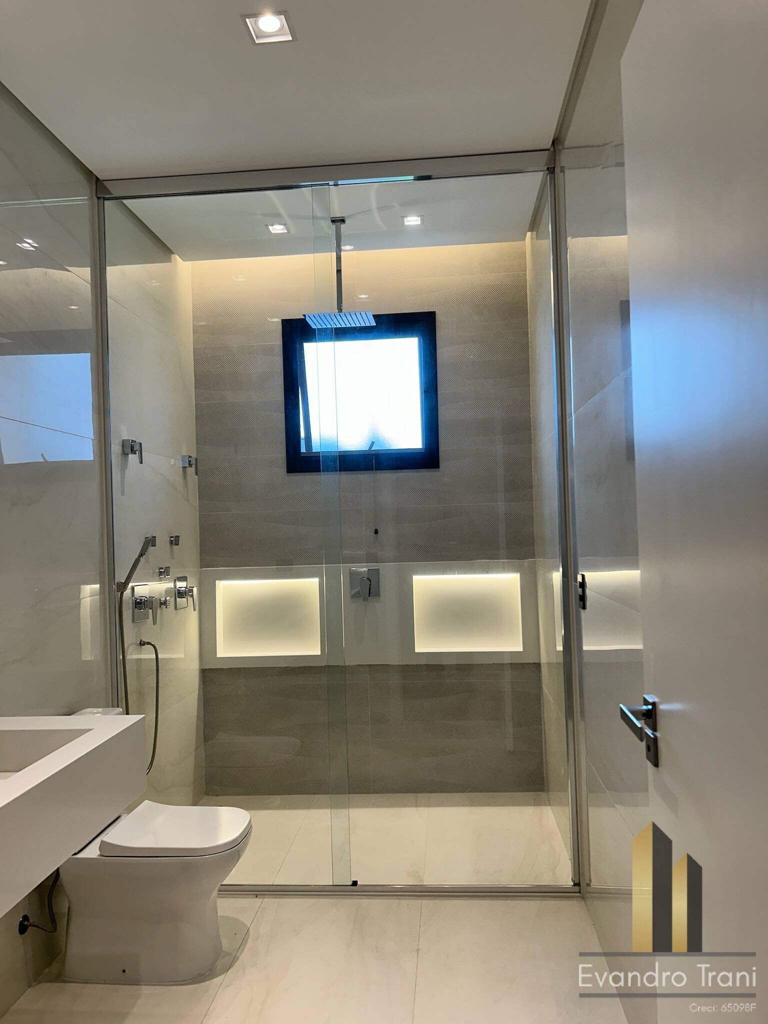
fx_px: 769
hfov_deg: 53.1
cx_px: 384
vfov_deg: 67.3
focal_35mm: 26
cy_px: 512
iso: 64
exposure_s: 1/121
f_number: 1.5
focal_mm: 5.7
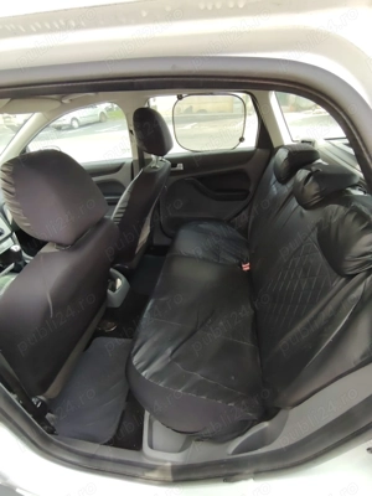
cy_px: 248
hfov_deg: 74.7
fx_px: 244
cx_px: 186
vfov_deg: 91.0
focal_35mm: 17
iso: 100
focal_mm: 1.42
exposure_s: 1/214
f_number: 2.2
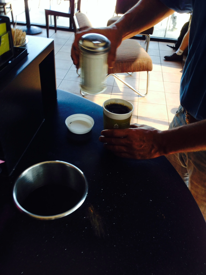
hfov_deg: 42.9
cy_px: 138
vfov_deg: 55.4
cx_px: 103
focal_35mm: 33
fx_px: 262
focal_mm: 4.12
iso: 64
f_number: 2.4
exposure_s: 1/60
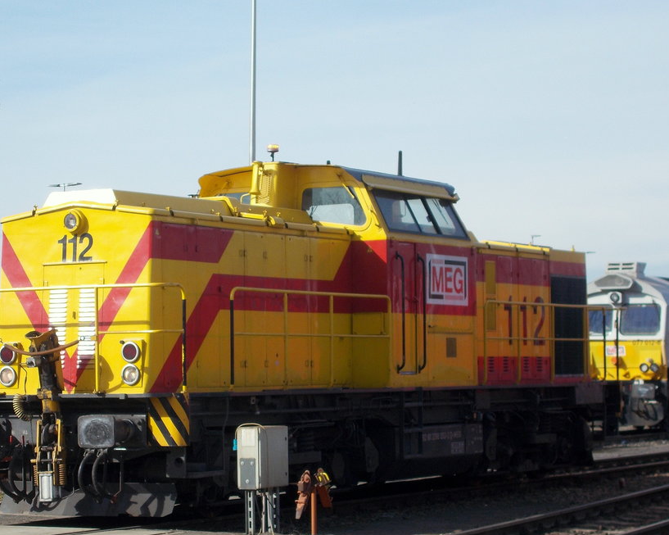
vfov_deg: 14.1
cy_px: 335
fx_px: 2157
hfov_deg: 17.6
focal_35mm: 109
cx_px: 215
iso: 80
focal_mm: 13.5
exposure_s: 1/320
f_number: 5.8
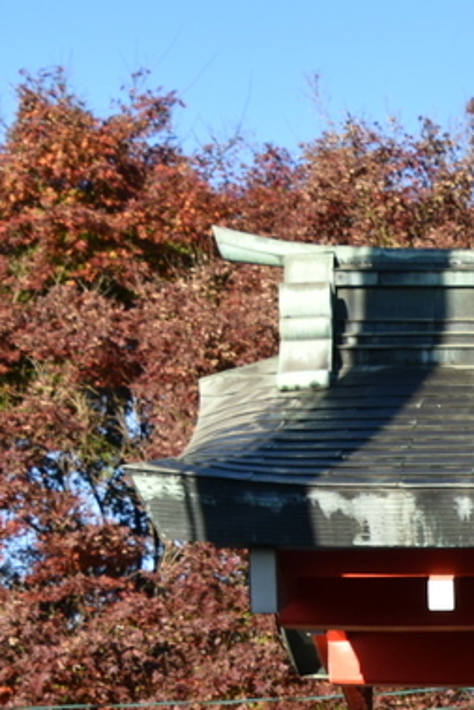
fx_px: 2624
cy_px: 699
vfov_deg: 15.2
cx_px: 976
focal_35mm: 133
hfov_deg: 9.6
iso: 220
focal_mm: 28
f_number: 8
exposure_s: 1/250
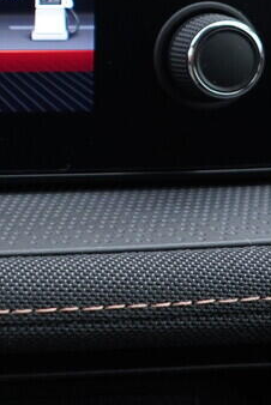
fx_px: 1228
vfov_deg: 18.4
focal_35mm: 109
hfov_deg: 11.4
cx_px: -270
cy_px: 28
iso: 250
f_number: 2.8
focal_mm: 24
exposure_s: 1/40
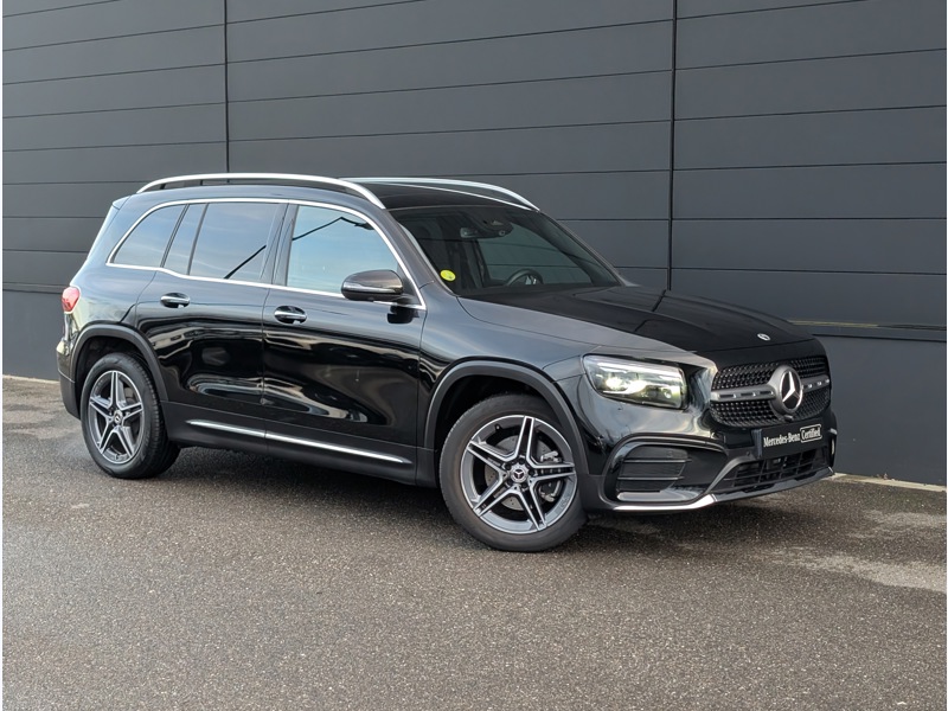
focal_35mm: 49
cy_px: 356
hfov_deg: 38.9
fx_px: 1342
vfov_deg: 29.7
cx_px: 474
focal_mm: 6.9
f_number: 1.68
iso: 399
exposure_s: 1/337
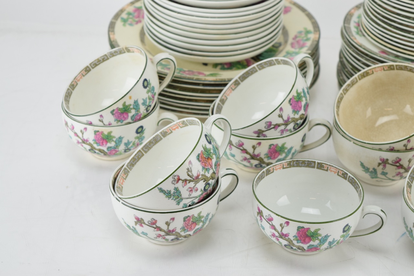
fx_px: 949
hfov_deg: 24.6
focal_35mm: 82
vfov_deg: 16.5
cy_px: 138
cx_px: 207
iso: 800
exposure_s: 1/125
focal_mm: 55
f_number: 6.3
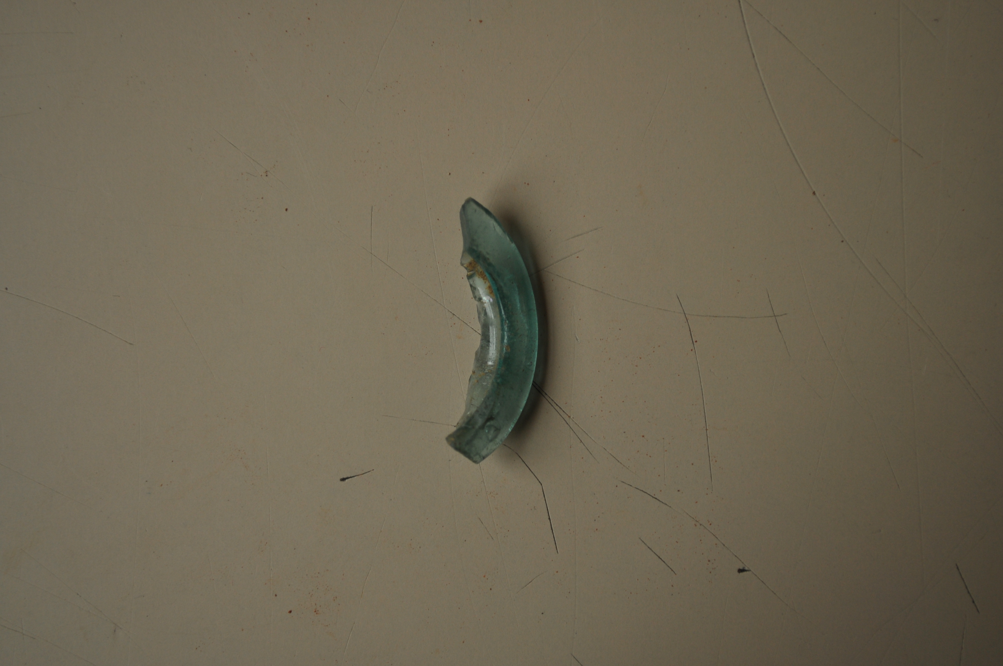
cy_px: 333
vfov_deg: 23.7
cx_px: 502
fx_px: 1586
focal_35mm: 57
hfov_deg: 35.1
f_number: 5
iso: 250
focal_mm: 38
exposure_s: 1/100
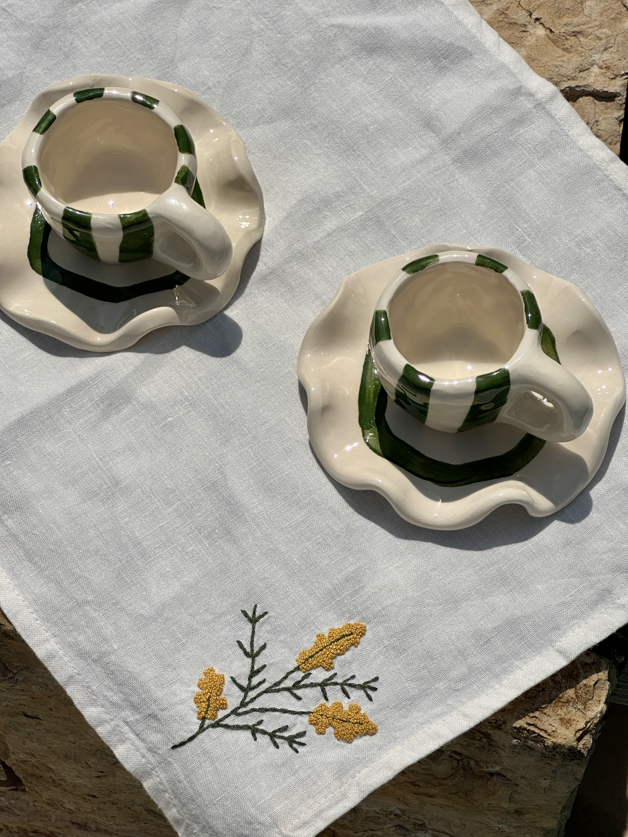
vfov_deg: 25.3
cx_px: 314
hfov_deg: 19.1
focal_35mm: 77
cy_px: 418
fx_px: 1863
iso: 25
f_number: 2.8
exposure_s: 1/3125
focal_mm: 9
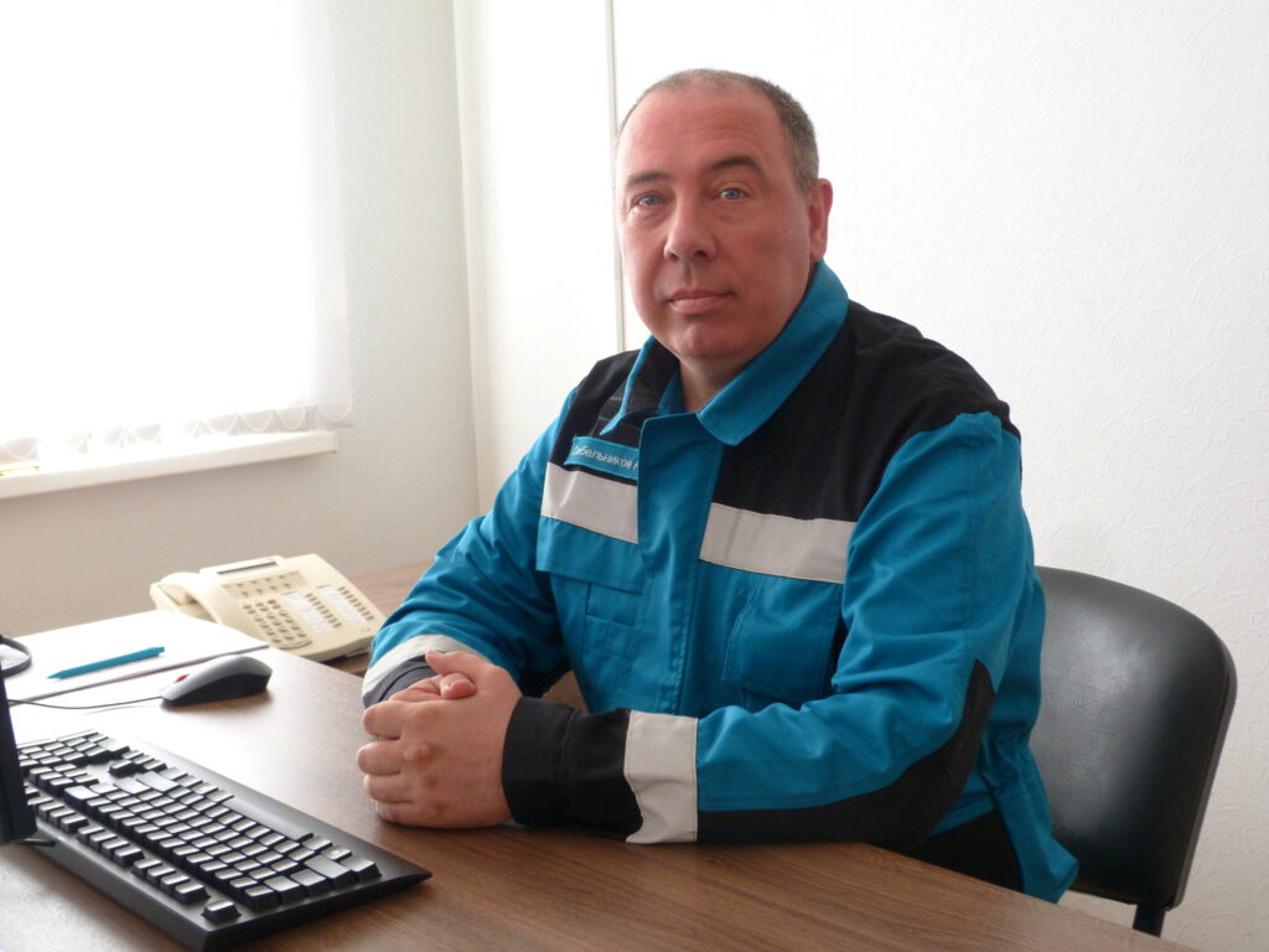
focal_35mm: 41
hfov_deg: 45.8
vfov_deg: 35.1
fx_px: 1503
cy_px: 476
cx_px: 634
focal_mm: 7.4
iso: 200
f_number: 3.2
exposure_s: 1/60
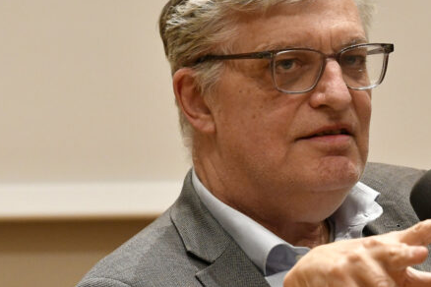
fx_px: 8392
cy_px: 224
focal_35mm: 701
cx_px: 444
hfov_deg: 2.9
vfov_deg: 2.0
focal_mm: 200
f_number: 4
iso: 3200
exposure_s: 1/250
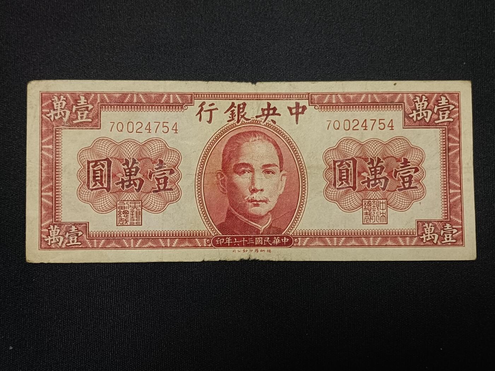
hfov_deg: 44.8
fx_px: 601
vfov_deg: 34.3
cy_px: 186
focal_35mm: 42
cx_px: 248
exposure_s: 1/30
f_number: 1.8
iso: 979
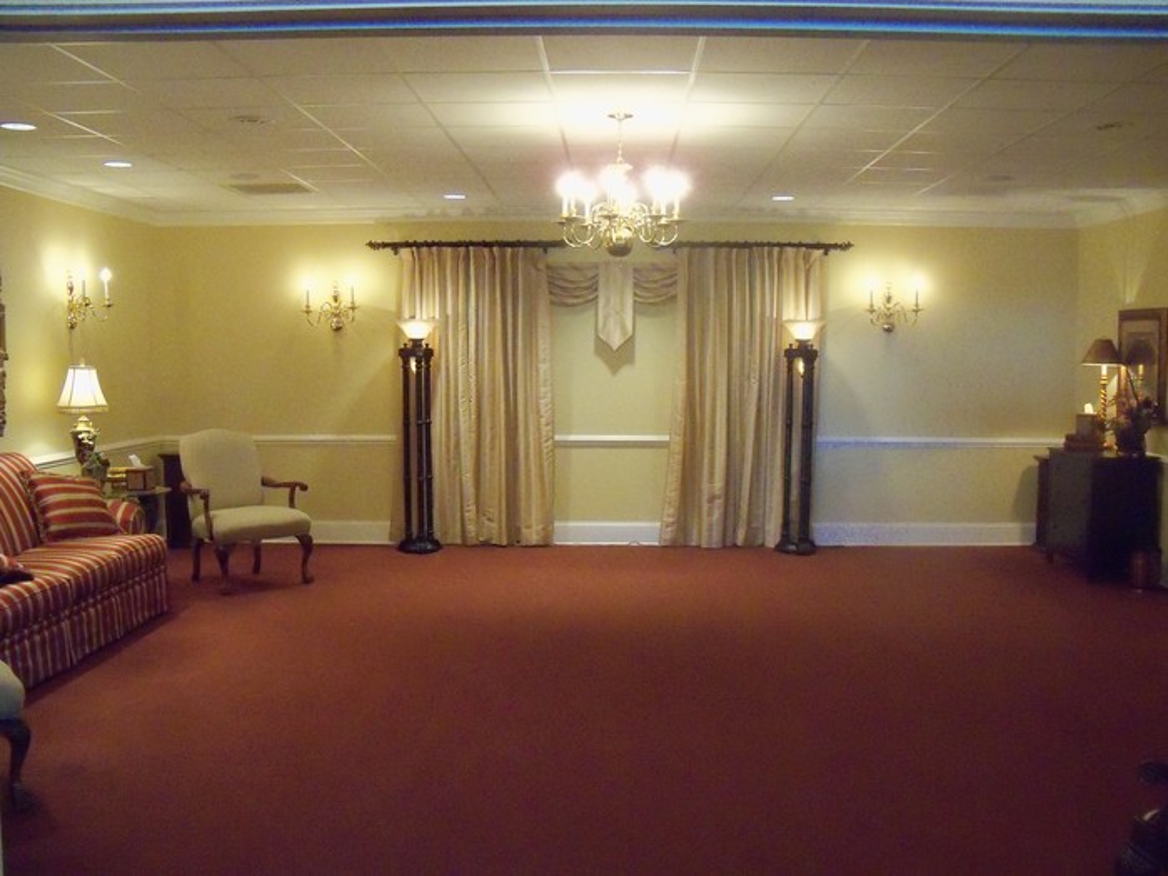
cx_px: 584
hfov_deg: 52.6
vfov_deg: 40.7
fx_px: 1181
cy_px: 438
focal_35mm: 35
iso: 1000
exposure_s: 1/40
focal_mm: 6.2
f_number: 3.5
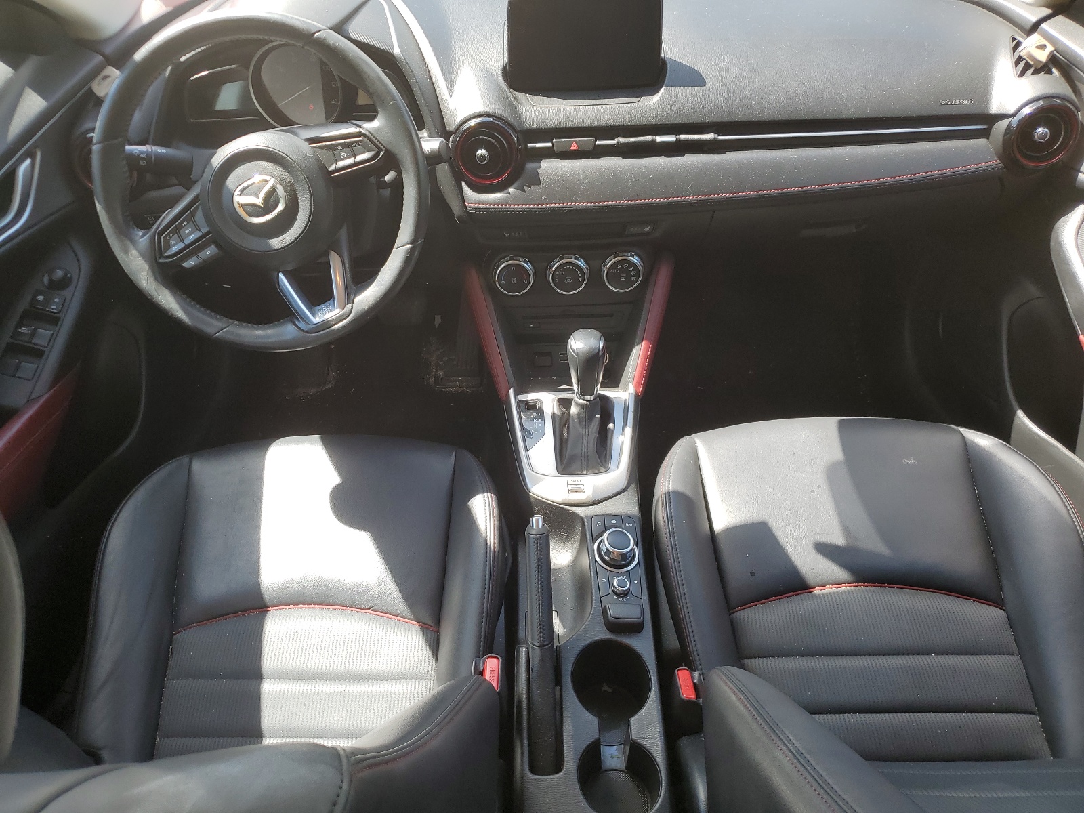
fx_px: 814
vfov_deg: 53.1
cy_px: 406
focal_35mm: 26
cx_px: 542
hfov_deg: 67.3
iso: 50
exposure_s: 1/294
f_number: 1.5
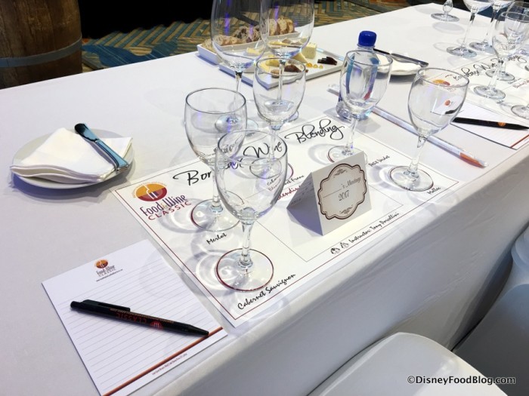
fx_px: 443
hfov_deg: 61.7
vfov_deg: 48.2
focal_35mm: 29
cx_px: 264
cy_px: 198
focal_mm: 4.15
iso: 32
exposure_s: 1/30
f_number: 2.2
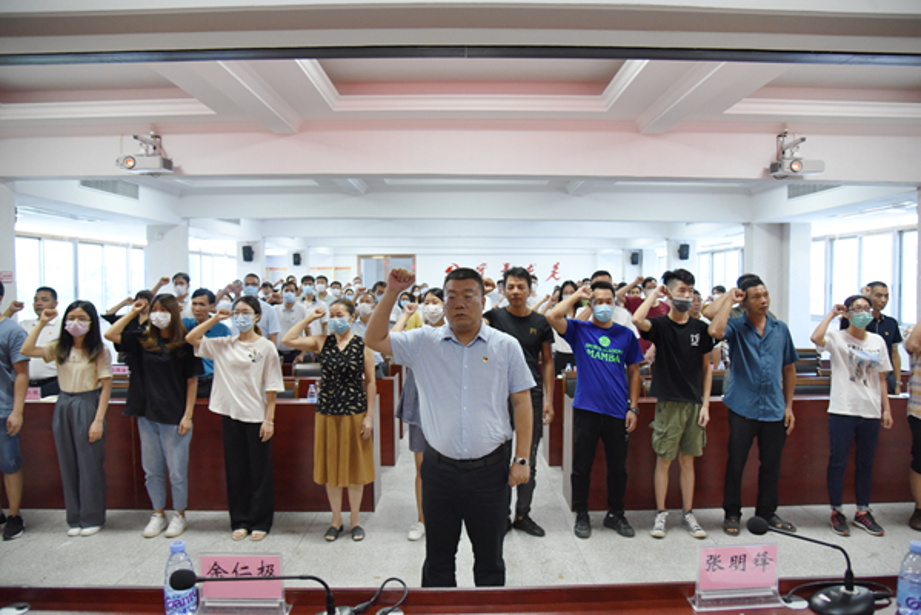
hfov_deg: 73.7
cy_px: 308
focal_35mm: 24
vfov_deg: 53.2
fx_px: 614
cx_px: 460
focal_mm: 24
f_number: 4
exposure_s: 1/160
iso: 2200
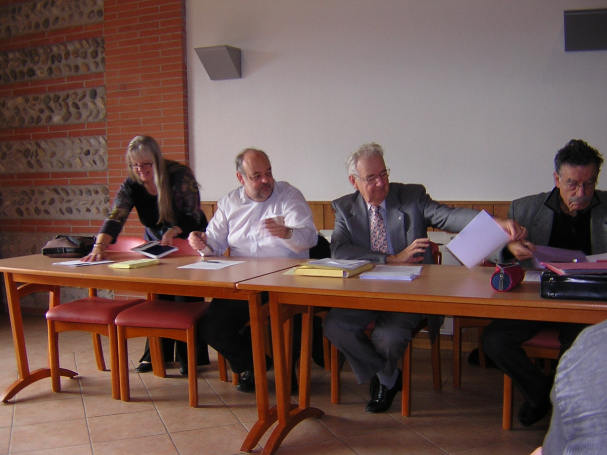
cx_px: 304
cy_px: 228
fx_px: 631
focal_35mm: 36
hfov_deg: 51.4
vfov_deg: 39.7
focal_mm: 4.7
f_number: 2.6
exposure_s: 1/30
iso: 107
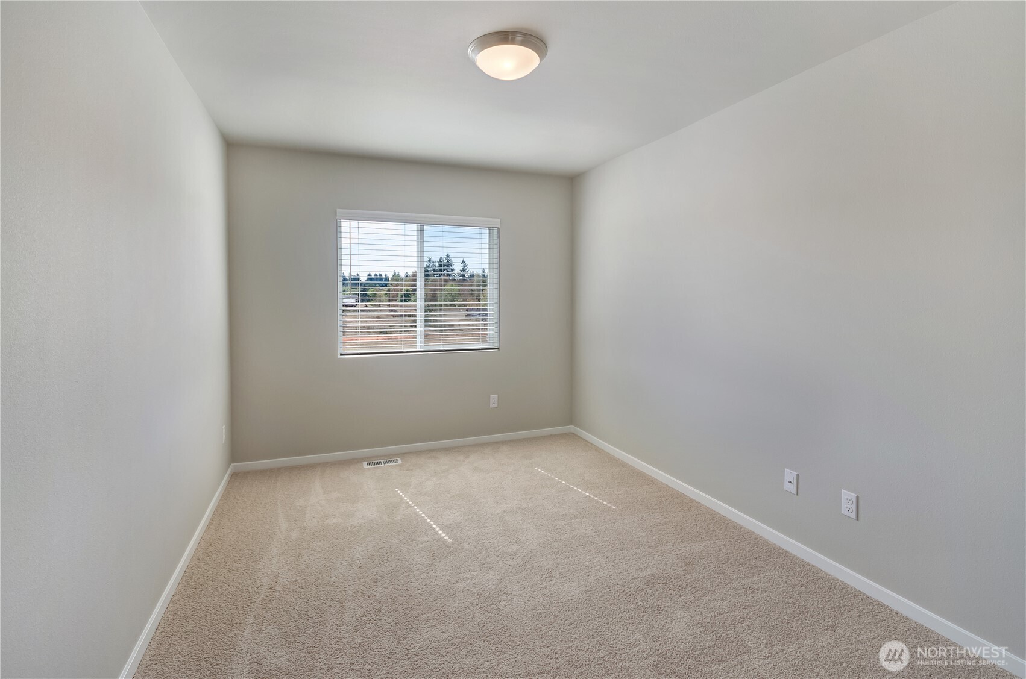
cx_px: 513
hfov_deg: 100.5
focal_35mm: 15
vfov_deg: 77.1
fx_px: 427
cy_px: 340
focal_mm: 10
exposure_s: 1/30
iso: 125
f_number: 6.3
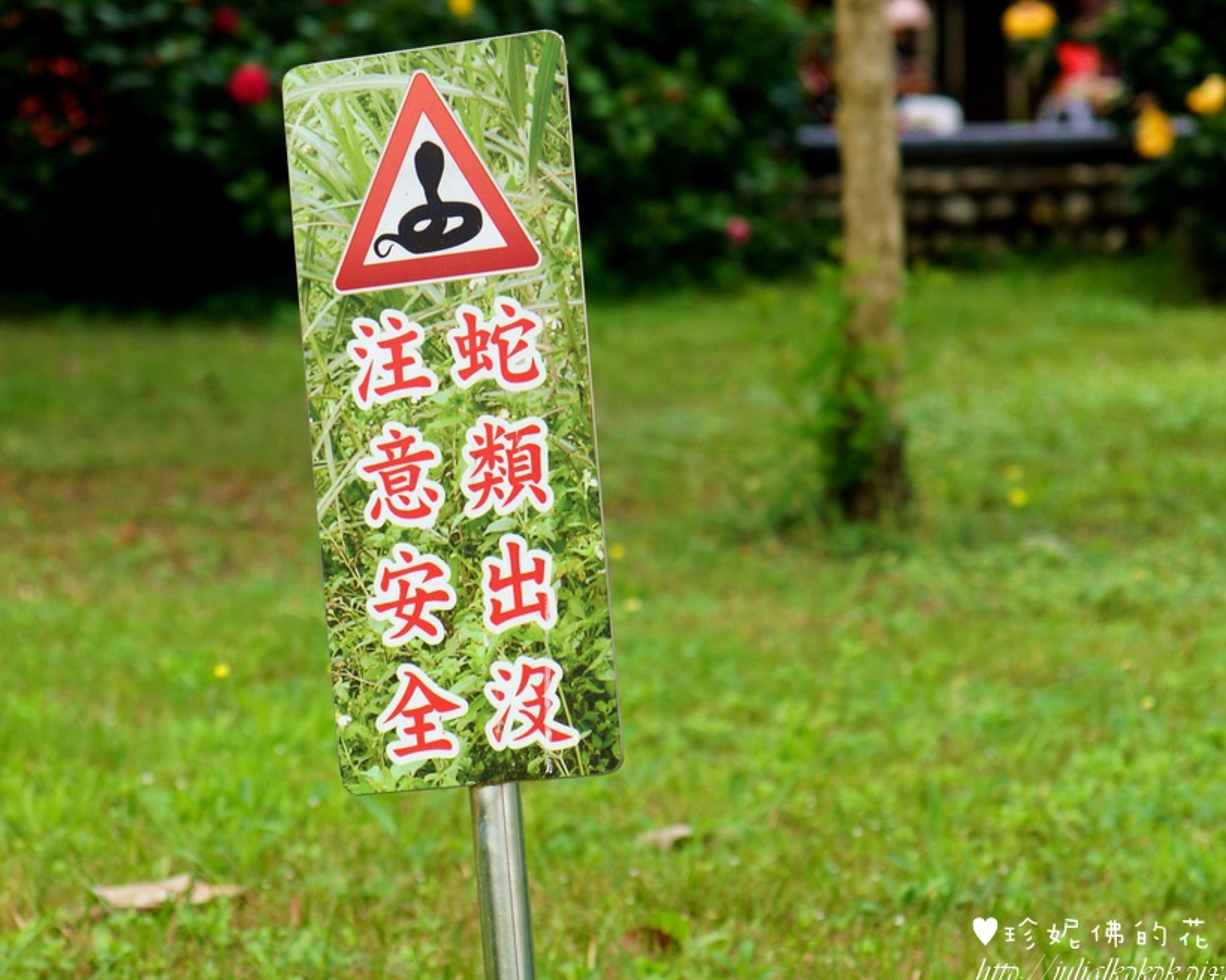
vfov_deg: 8.4
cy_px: 491
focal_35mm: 185
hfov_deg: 10.5
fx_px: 6698
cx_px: 612
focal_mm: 105
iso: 125
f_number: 5.6
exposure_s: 1/200
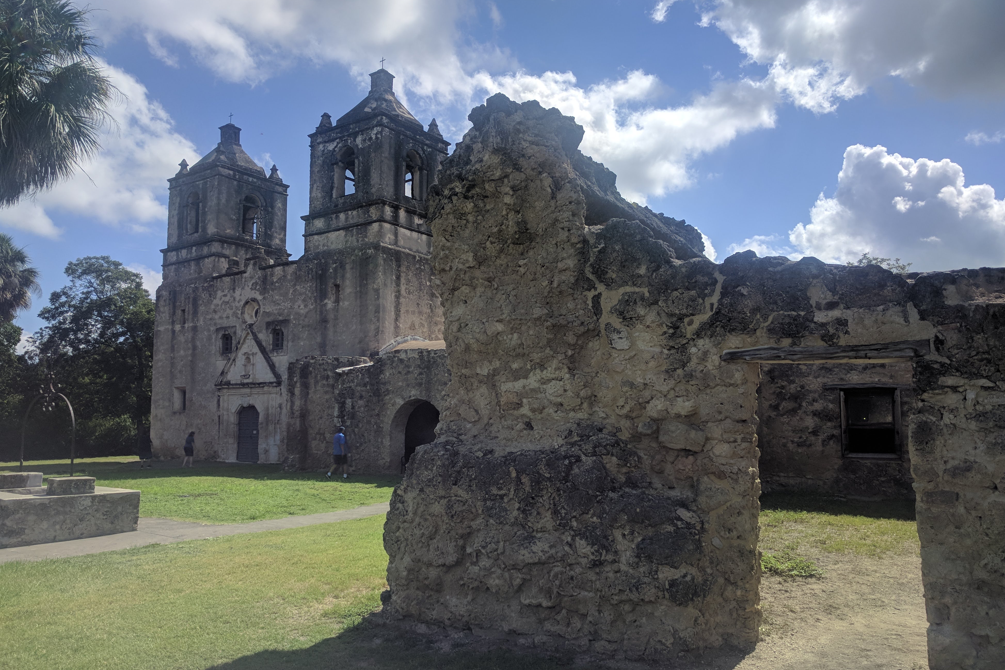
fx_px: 782
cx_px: 487
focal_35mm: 28
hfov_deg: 65.5
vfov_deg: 46.4
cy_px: 358
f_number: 2
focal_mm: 4.67
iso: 65
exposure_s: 1/5263
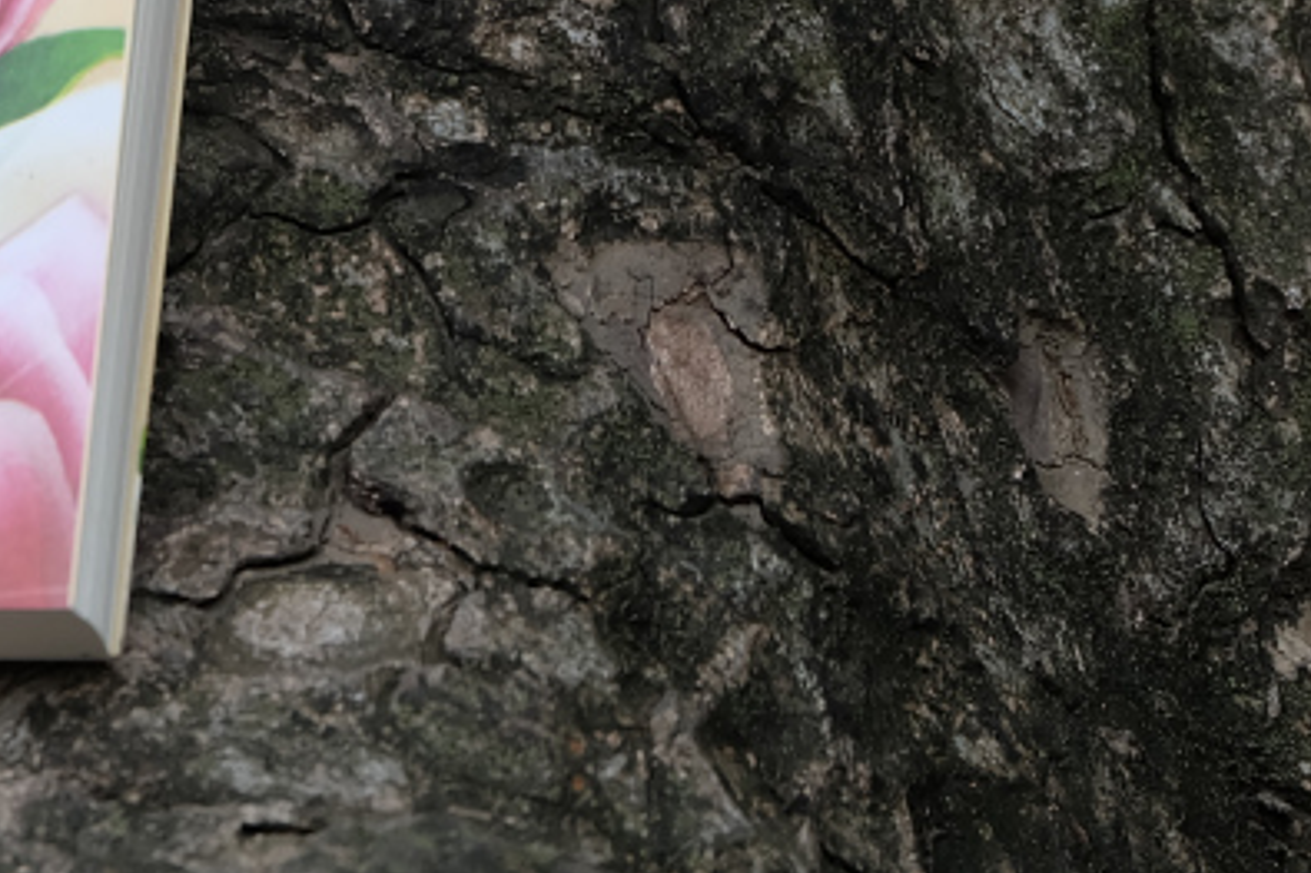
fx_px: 8299
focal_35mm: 228
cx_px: -544
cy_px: -246
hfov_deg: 8.8
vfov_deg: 6.0
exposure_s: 1/250
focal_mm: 50
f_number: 5.6
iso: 400
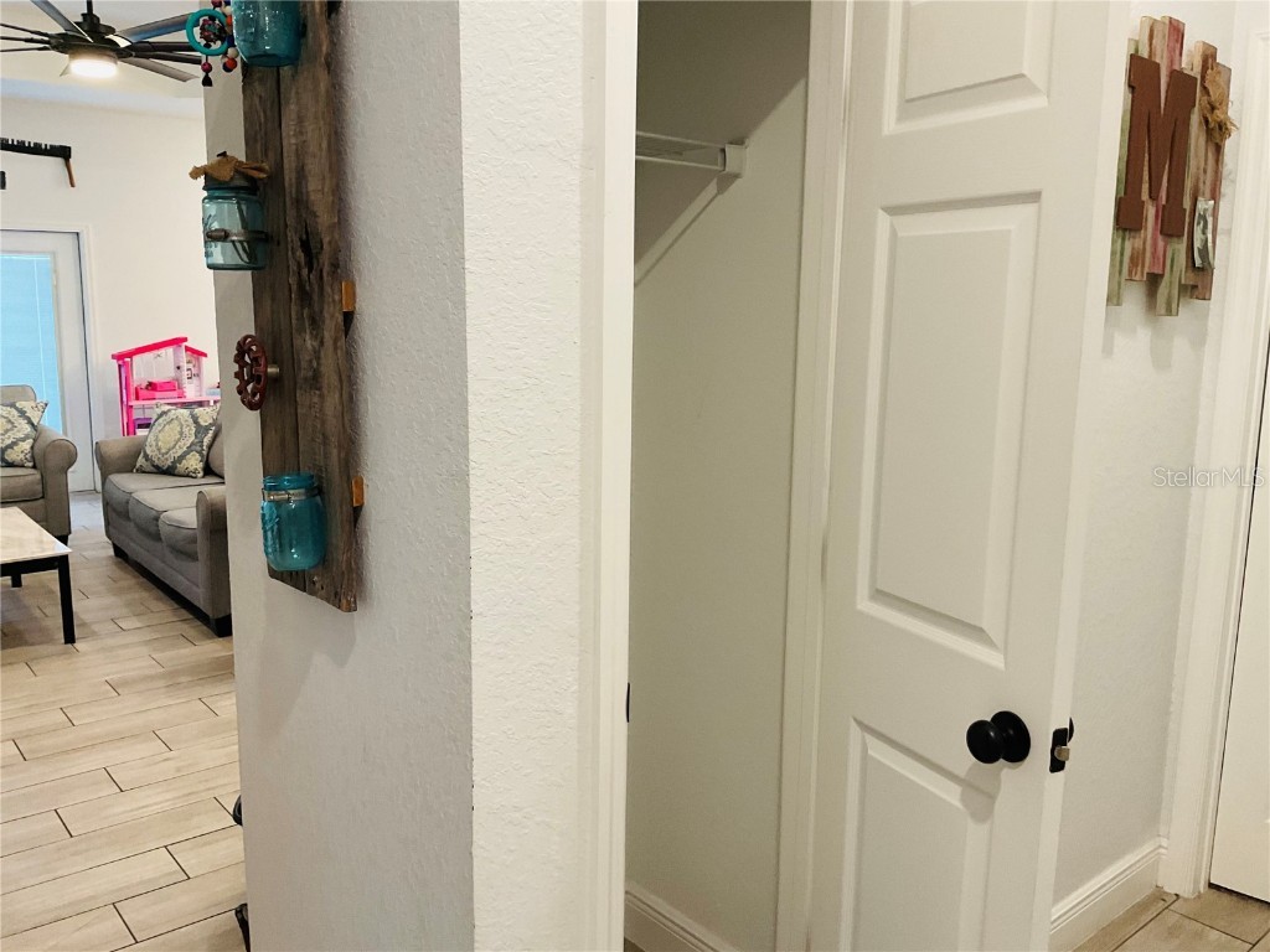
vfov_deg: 48.2
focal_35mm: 29
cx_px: 635
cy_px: 476
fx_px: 1064
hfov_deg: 61.7
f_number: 1.8
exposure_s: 1/60
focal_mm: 3
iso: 100
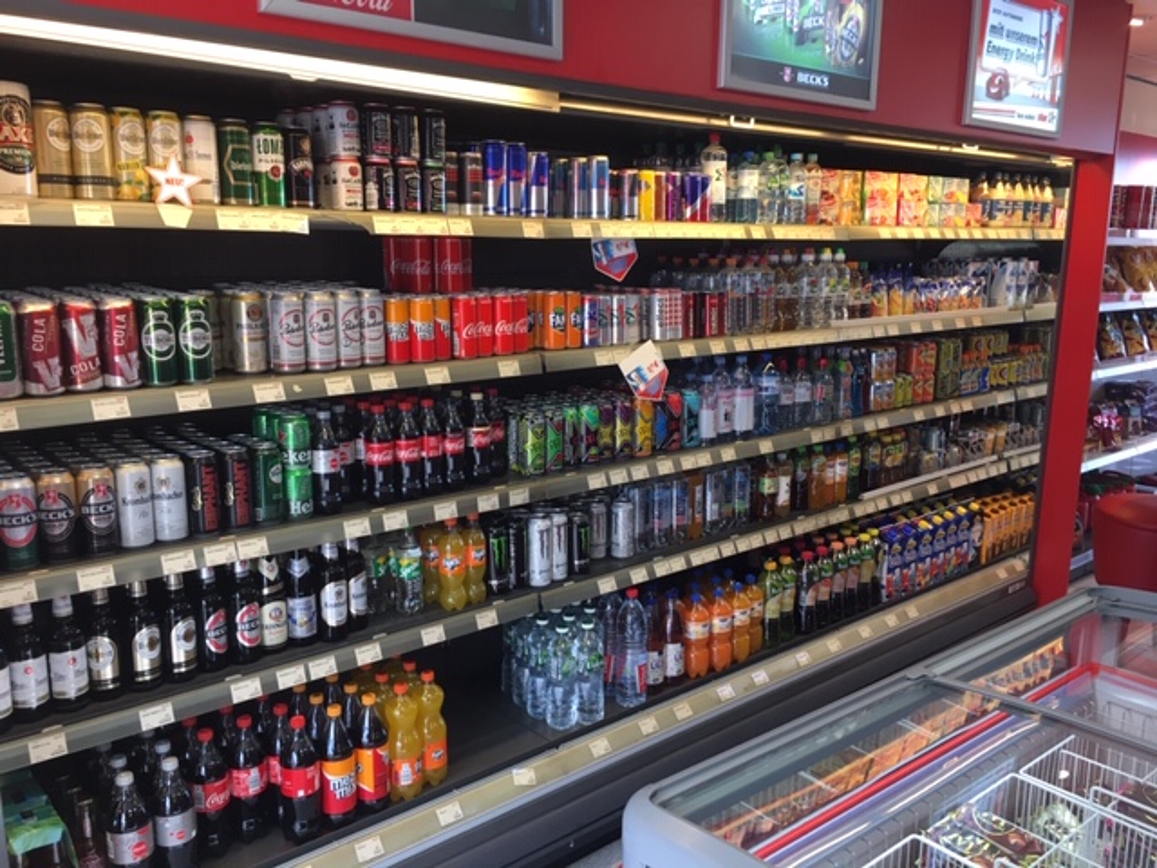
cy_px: 434
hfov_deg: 61.7
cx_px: 578
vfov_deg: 48.2
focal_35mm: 29
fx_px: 969
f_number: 2.2
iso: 25
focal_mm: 4.15
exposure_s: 1/33
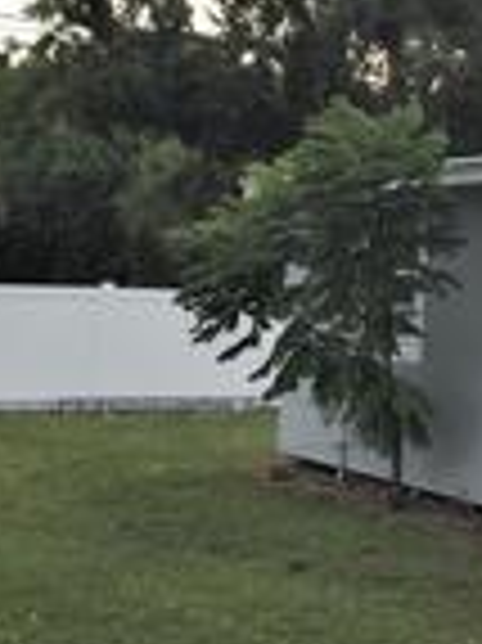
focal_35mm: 81
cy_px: 383
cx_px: 288
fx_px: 1506
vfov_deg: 24.1
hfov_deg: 18.2
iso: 32
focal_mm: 4.15
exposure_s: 1/670
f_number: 2.2
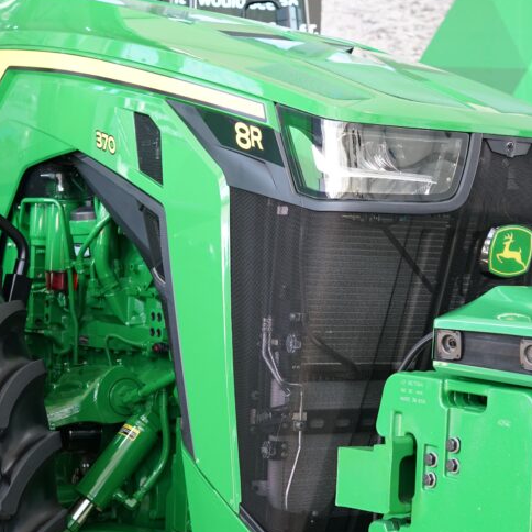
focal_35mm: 90
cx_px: 273
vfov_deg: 19.3
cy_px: 332
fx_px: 1565
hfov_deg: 19.3
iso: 1250
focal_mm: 50
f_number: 4
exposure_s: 1/160
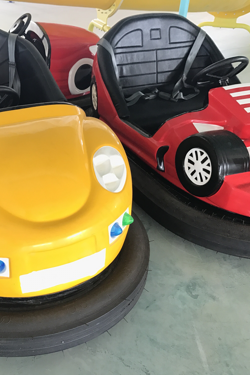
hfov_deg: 33.0
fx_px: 406
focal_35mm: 39
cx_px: 40
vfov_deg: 49.6
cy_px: 187
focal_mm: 3.99
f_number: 1.8
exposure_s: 1/20
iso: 40
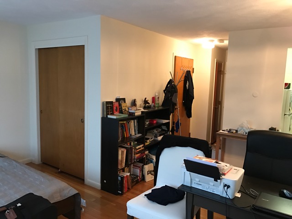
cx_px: 146
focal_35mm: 28
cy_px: 110
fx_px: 236
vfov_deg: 49.7
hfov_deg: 63.4
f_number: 1.8
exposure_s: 1/15
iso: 80
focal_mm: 3.99
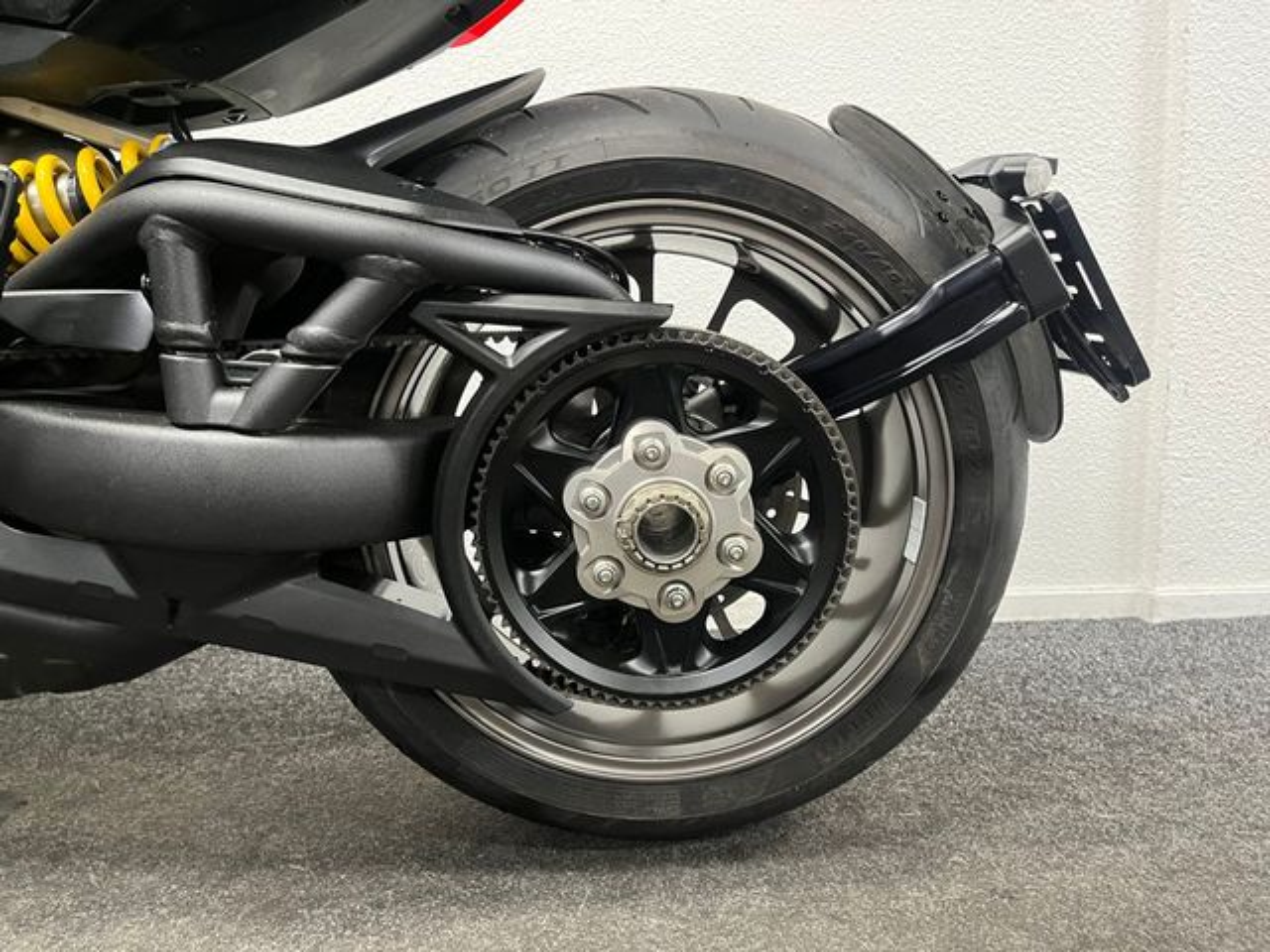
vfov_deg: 53.1
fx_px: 954
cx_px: 635
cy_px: 476
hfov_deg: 67.3
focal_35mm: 26
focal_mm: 5.1
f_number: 1.6
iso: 500
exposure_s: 1/50
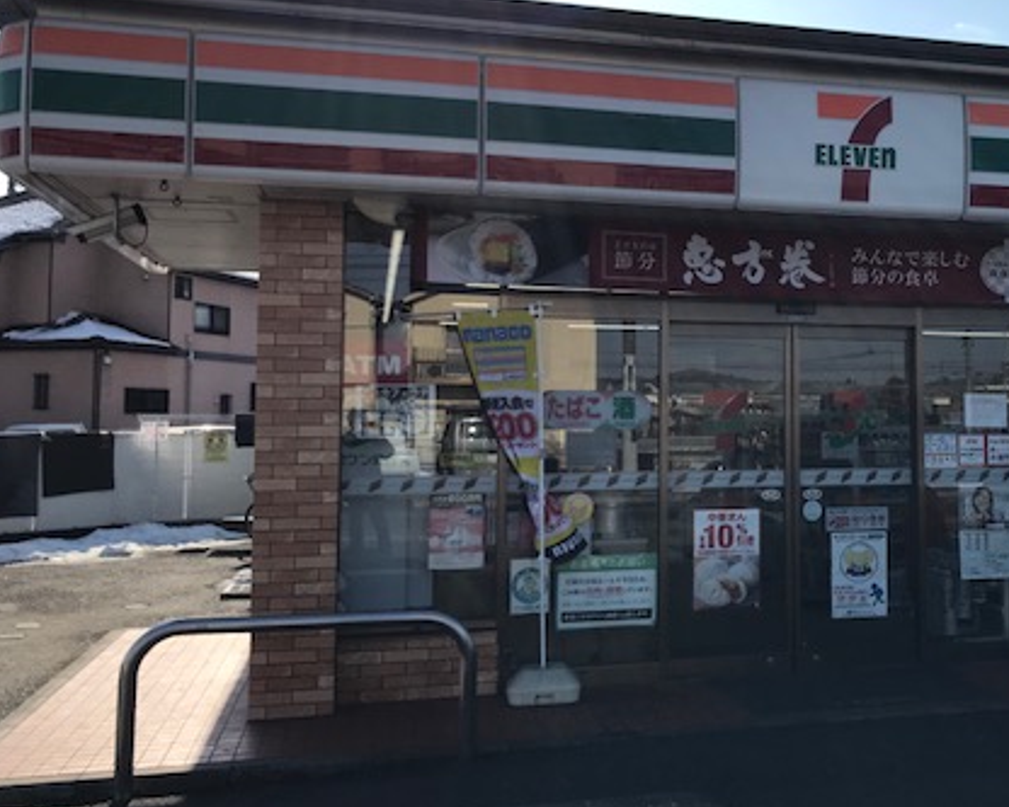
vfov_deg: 35.6
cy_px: 351
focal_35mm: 42
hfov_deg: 42.3
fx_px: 1255
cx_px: 769
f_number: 1.8
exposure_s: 1/3300
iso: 20
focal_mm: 3.99
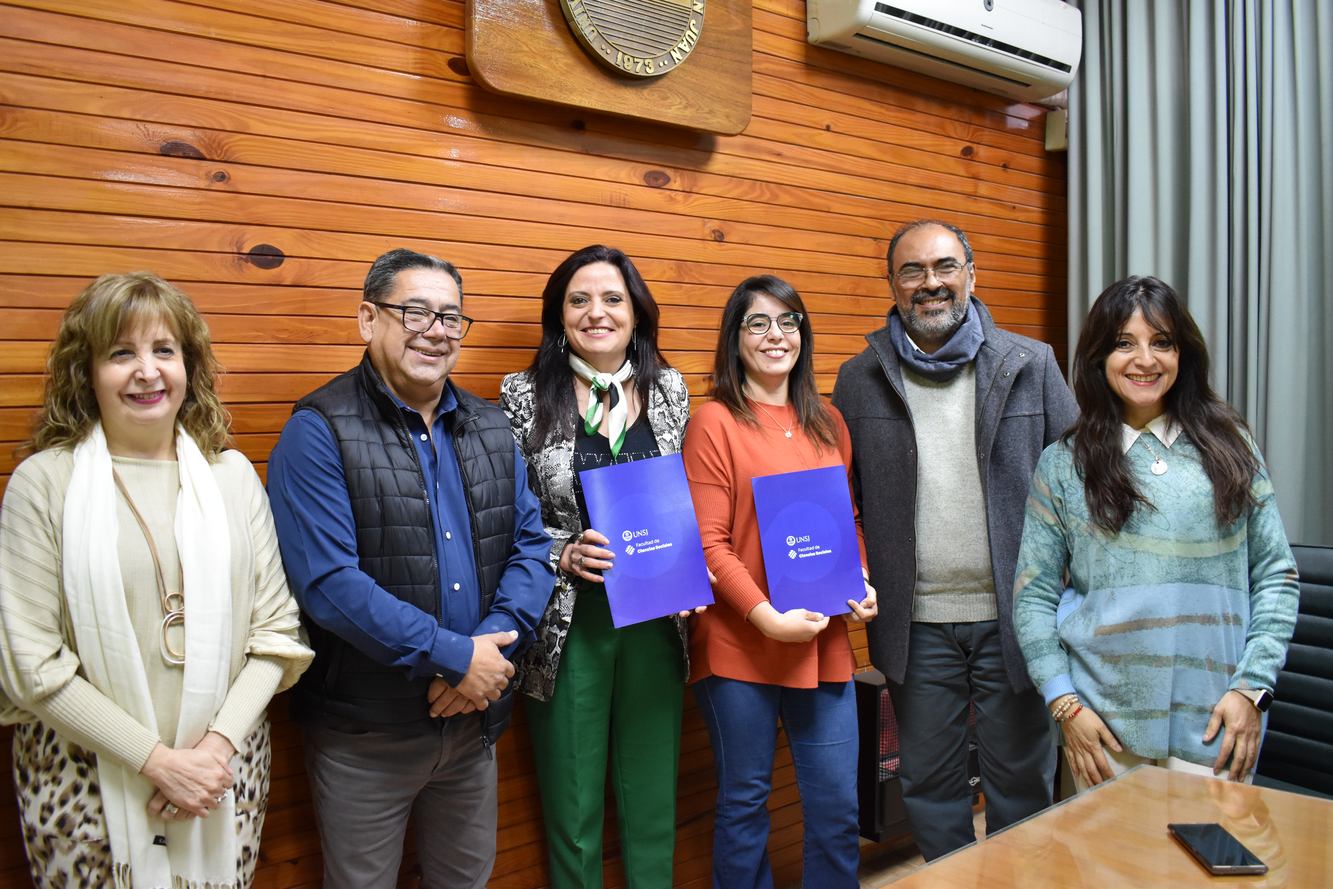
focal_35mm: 30
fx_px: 1111
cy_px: 444
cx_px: 666
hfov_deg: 61.9
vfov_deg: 43.6
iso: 1250
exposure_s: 1/30
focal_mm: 20
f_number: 4
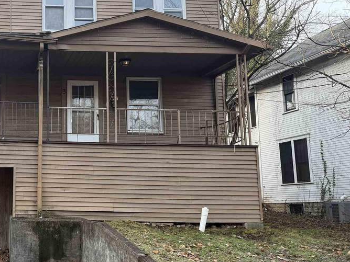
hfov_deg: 38.1
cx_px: 26
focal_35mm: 46
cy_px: 129
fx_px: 465
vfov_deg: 31.5
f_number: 1.78
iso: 100
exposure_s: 1/510
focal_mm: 6.76
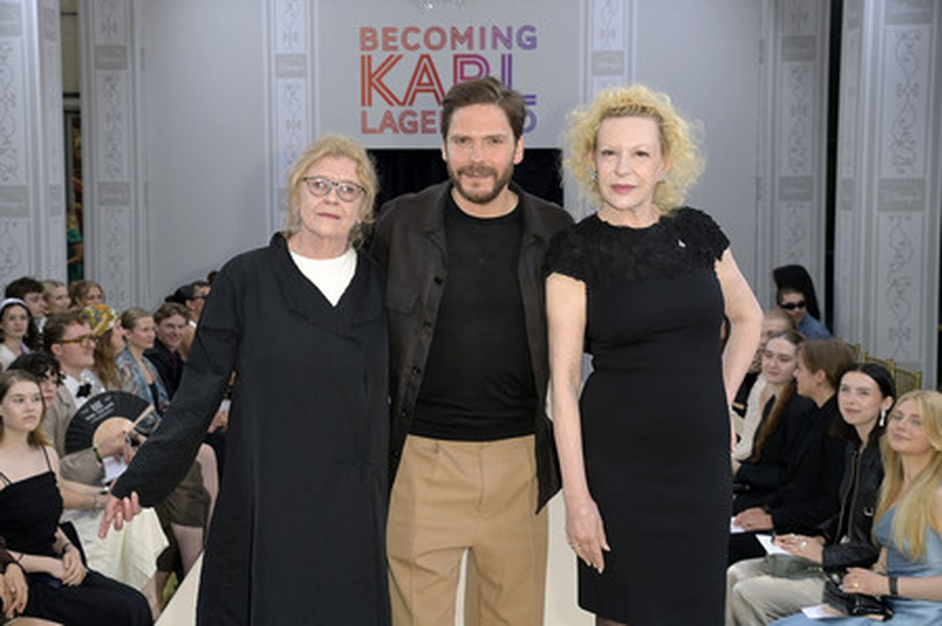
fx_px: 1307
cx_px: 471
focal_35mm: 50
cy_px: 313
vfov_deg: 27.0
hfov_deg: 39.6
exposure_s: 1/250
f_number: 5.6
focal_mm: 50
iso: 500
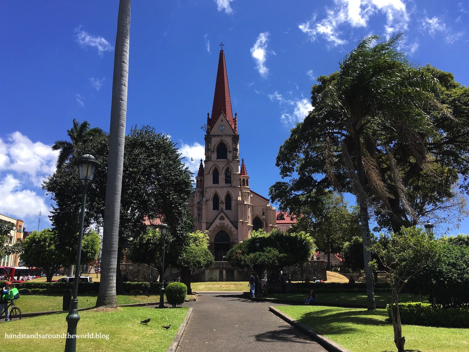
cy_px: 166
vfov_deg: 45.4
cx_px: 237
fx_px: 420
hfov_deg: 58.4
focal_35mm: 31
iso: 25
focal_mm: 4.15
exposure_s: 1/1012
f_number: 2.2
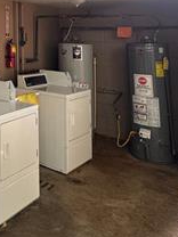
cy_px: 12
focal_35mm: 43
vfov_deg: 39.7
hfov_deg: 28.0
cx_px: -51
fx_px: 295
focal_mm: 2.22
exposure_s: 1/99
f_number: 2.2
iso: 250
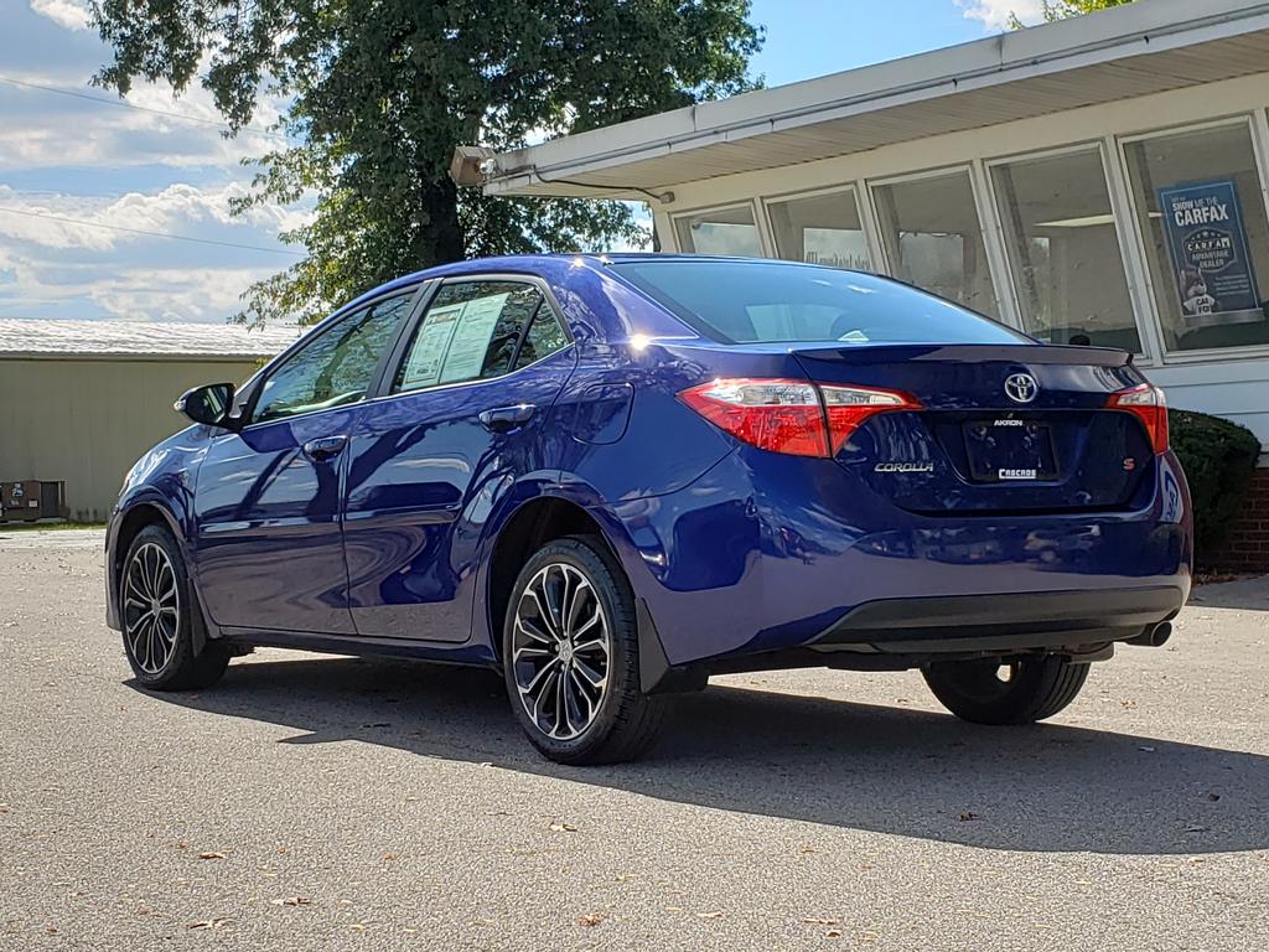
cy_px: 476
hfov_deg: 67.3
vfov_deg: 53.1
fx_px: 953
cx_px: 634
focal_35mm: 26
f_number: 2.4
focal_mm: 4.3
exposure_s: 1/1208
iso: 50
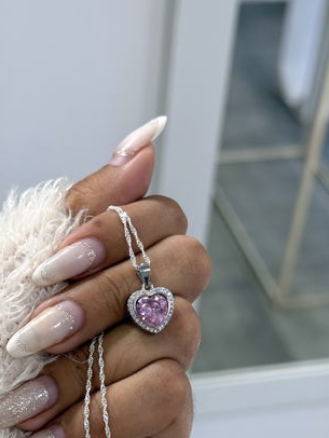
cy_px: 286
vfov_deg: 30.5
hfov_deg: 23.3
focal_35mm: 63
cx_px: 142
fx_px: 798
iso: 160
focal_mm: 6.76
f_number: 1.78
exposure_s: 1/109
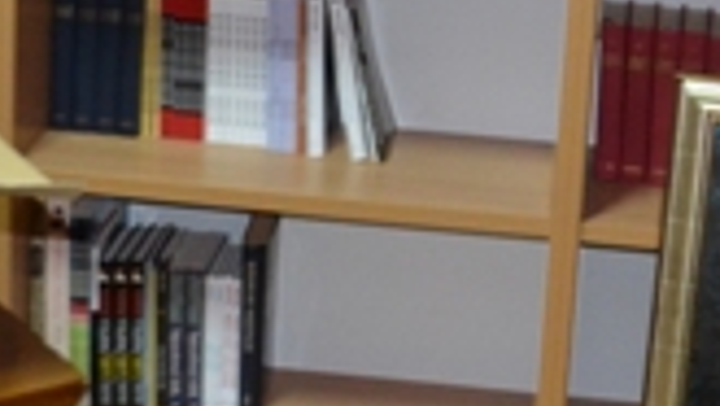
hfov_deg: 19.4
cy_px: -94
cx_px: 463
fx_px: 2101
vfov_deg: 10.8
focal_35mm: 110
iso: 1400
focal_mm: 18
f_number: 3.5
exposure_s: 1/60
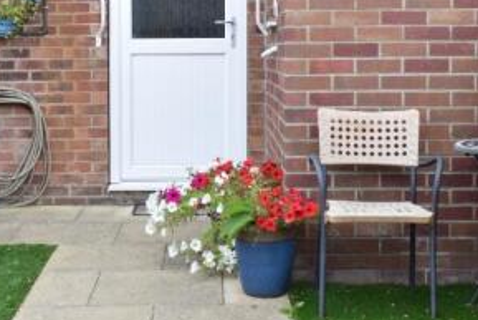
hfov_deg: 25.9
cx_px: 179
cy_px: 109
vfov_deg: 17.4
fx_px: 1038
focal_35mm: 78
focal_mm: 23
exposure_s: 1/125
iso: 800
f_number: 9
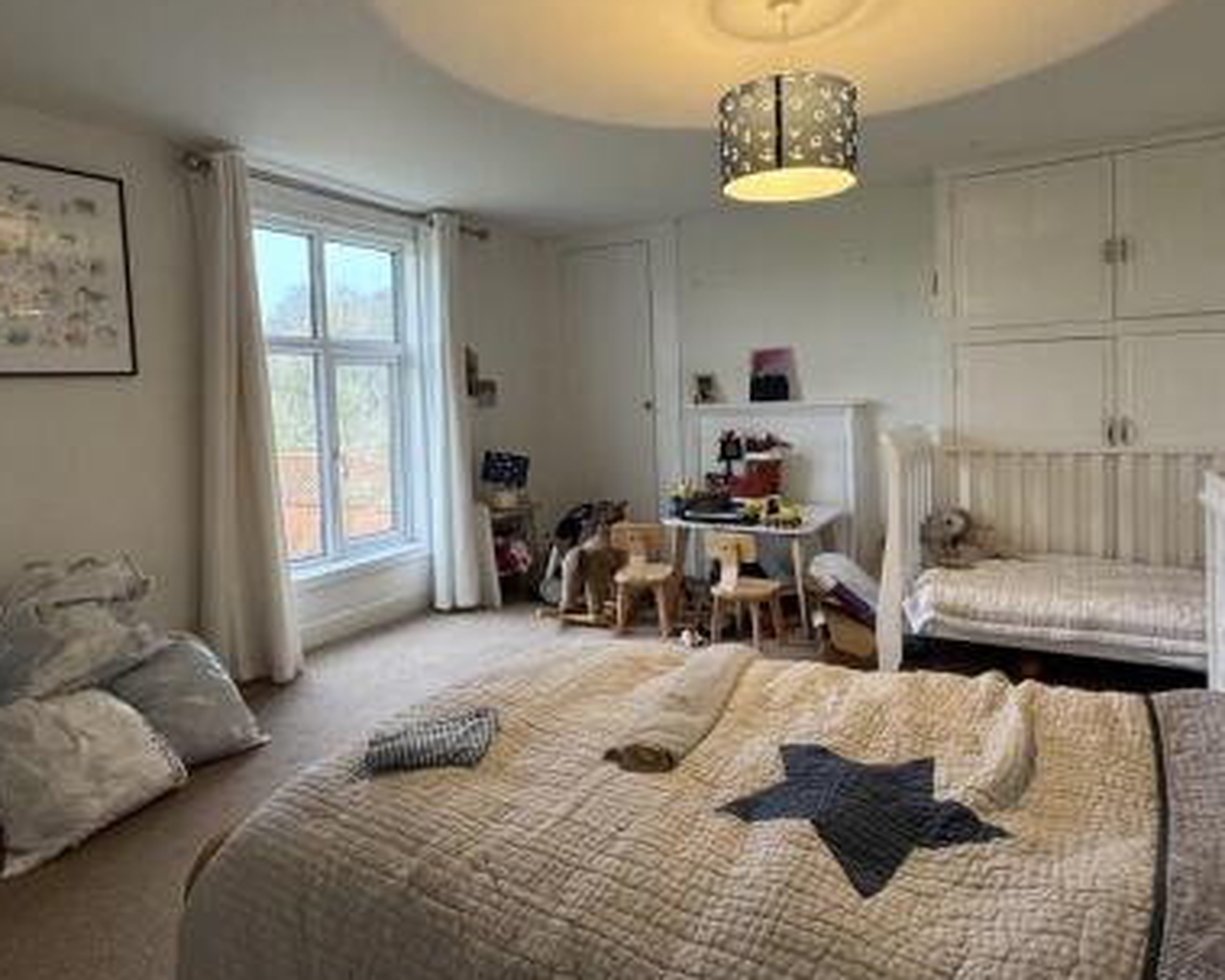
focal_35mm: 21
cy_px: 429
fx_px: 761
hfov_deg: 77.6
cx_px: 645
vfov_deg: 65.3
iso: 160
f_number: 2.2
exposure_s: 1/50
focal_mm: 2.22
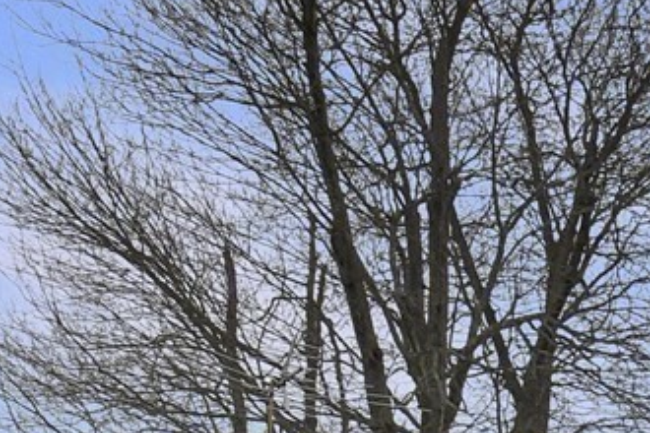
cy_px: 885
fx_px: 1679
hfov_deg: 13.9
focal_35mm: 93
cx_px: 1623
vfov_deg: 12.7
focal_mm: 10
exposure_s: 1/125
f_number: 8
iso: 100
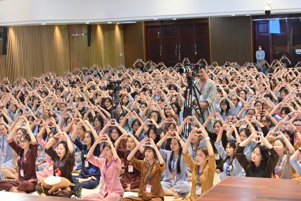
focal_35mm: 70
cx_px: 150
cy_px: 100
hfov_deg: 28.9
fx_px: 585
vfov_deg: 19.4
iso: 1250
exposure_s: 1/100
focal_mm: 70
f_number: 4
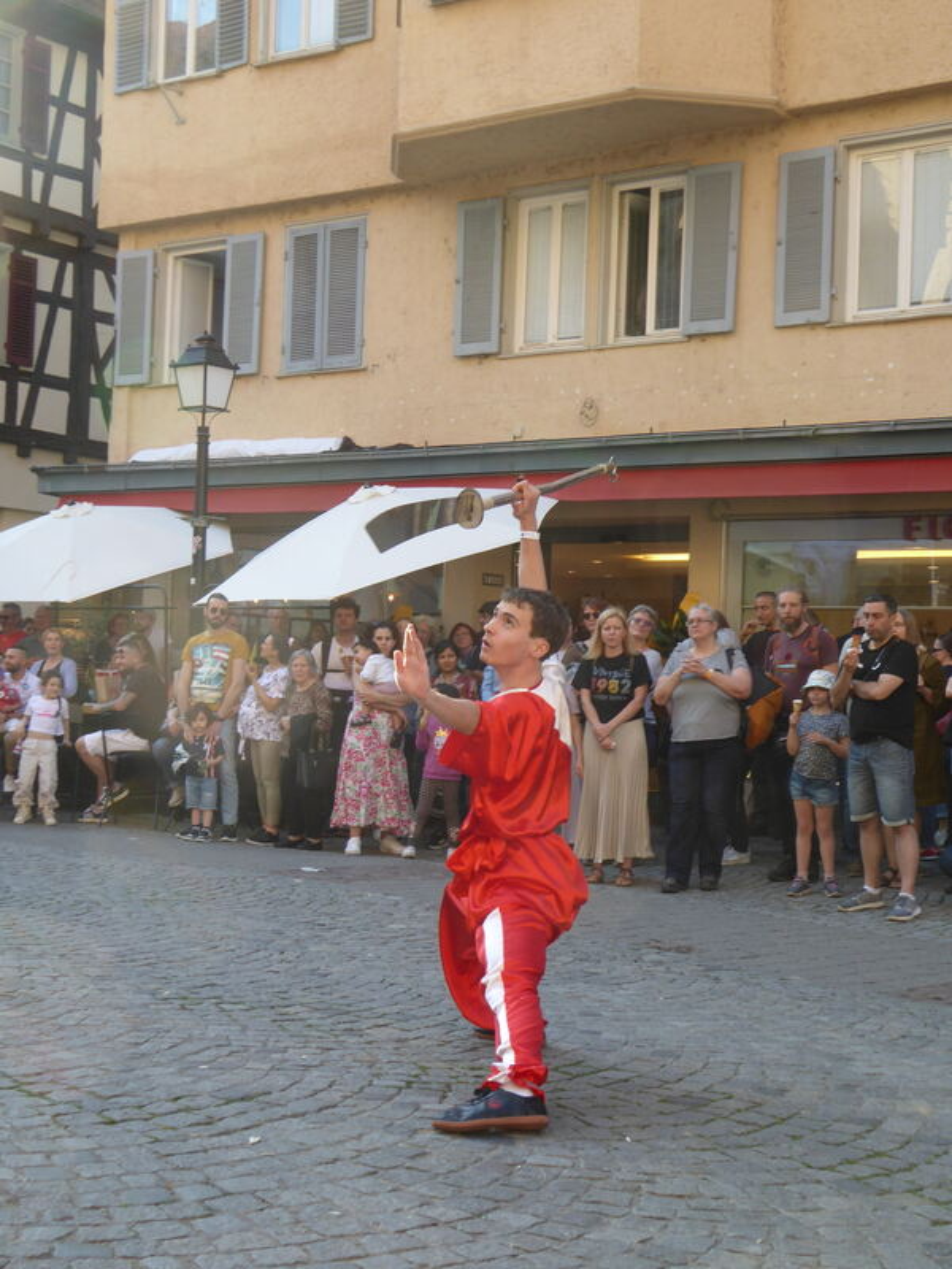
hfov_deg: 27.5
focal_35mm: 53
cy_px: 634
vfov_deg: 36.2
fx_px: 1943
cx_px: 476
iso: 100
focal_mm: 9
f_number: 4.1
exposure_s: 1/80
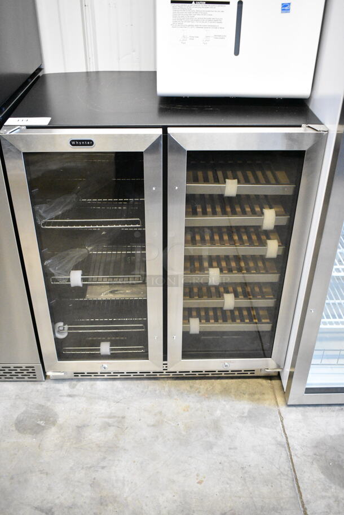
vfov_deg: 55.1
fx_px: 494
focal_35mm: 34
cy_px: 258
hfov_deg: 38.4
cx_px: 172
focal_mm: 23
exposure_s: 1/100
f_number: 5
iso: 6400
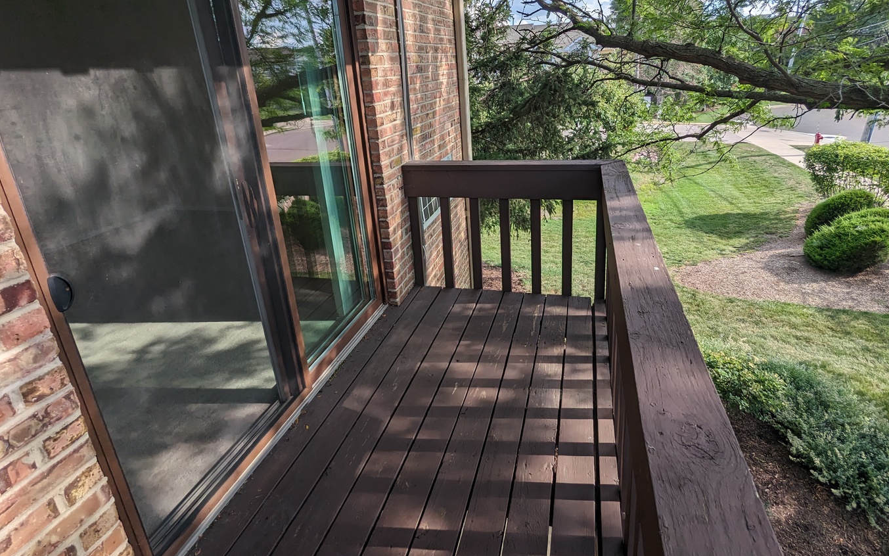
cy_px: 202
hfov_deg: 91.0
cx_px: 460
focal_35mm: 18
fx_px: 436
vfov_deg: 63.9
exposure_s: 1/755
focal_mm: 2.35
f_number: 2.2
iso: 49
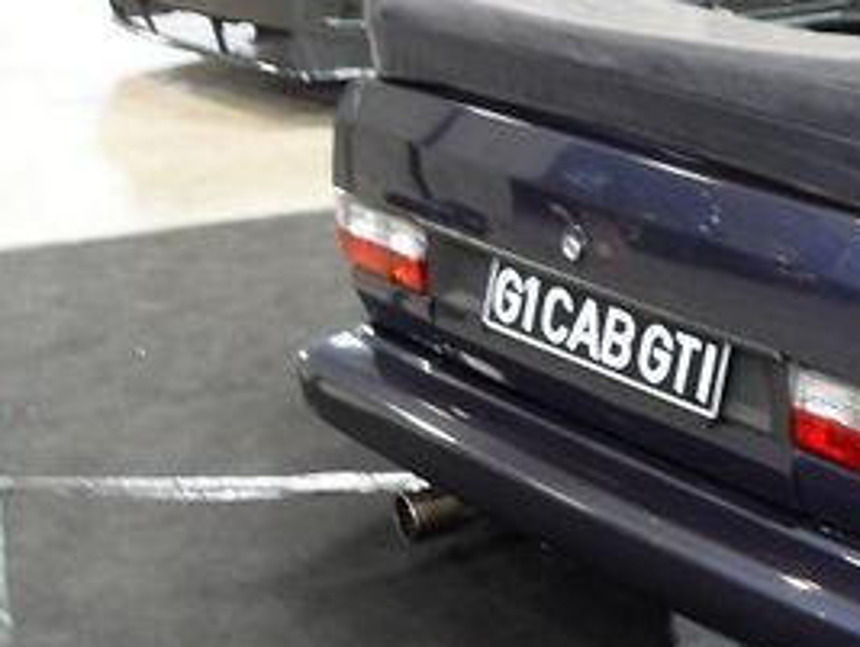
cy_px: 325
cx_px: 1005
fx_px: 1667
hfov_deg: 26.1
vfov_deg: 22.0
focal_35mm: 67
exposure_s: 1/4
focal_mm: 6
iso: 200
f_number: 2.8
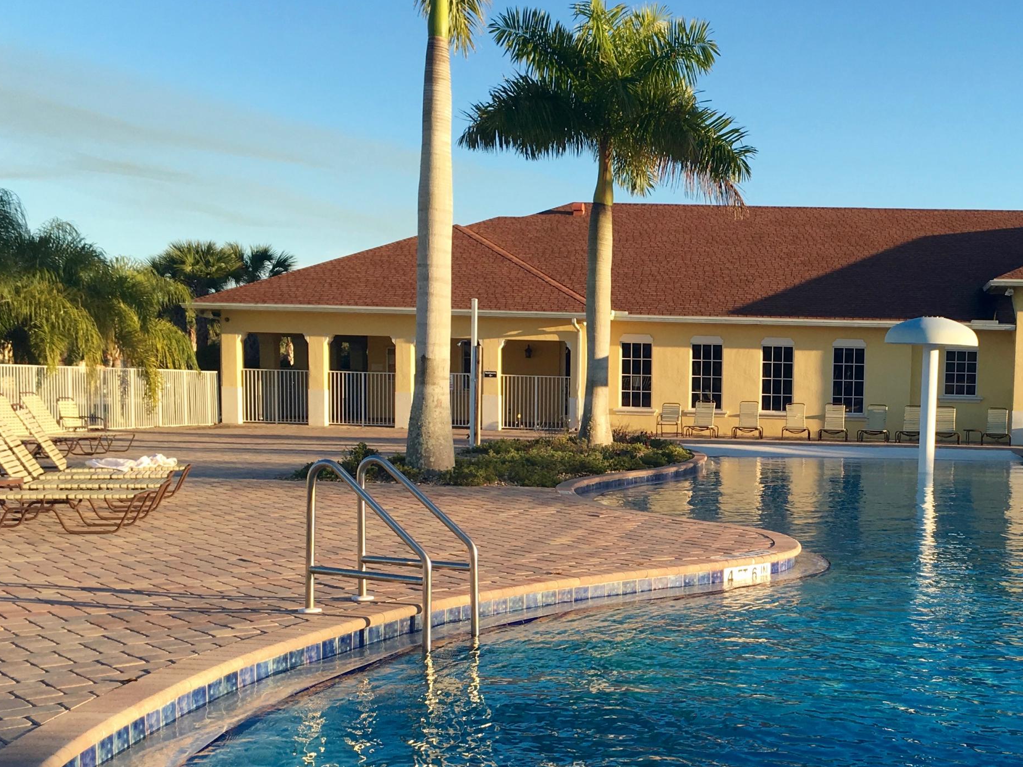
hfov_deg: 39.3
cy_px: 539
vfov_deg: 30.5
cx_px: 770
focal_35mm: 47
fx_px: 1389
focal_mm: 4.15
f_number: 2.2
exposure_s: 1/651
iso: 25
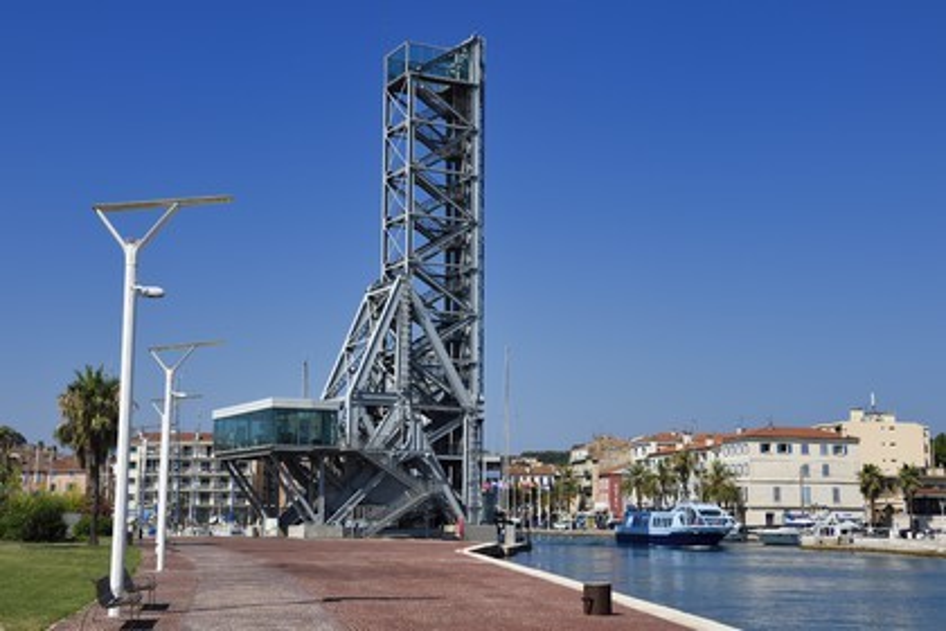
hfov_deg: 38.2
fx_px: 1366
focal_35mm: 52
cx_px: 473
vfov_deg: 26.0
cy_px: 316
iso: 200
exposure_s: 1/250
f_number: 14
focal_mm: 52
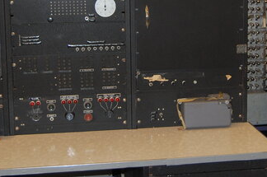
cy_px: 30
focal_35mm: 77
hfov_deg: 26.3
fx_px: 570
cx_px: 152
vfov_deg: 17.5
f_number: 4.2
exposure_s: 1/60
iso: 400
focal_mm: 26
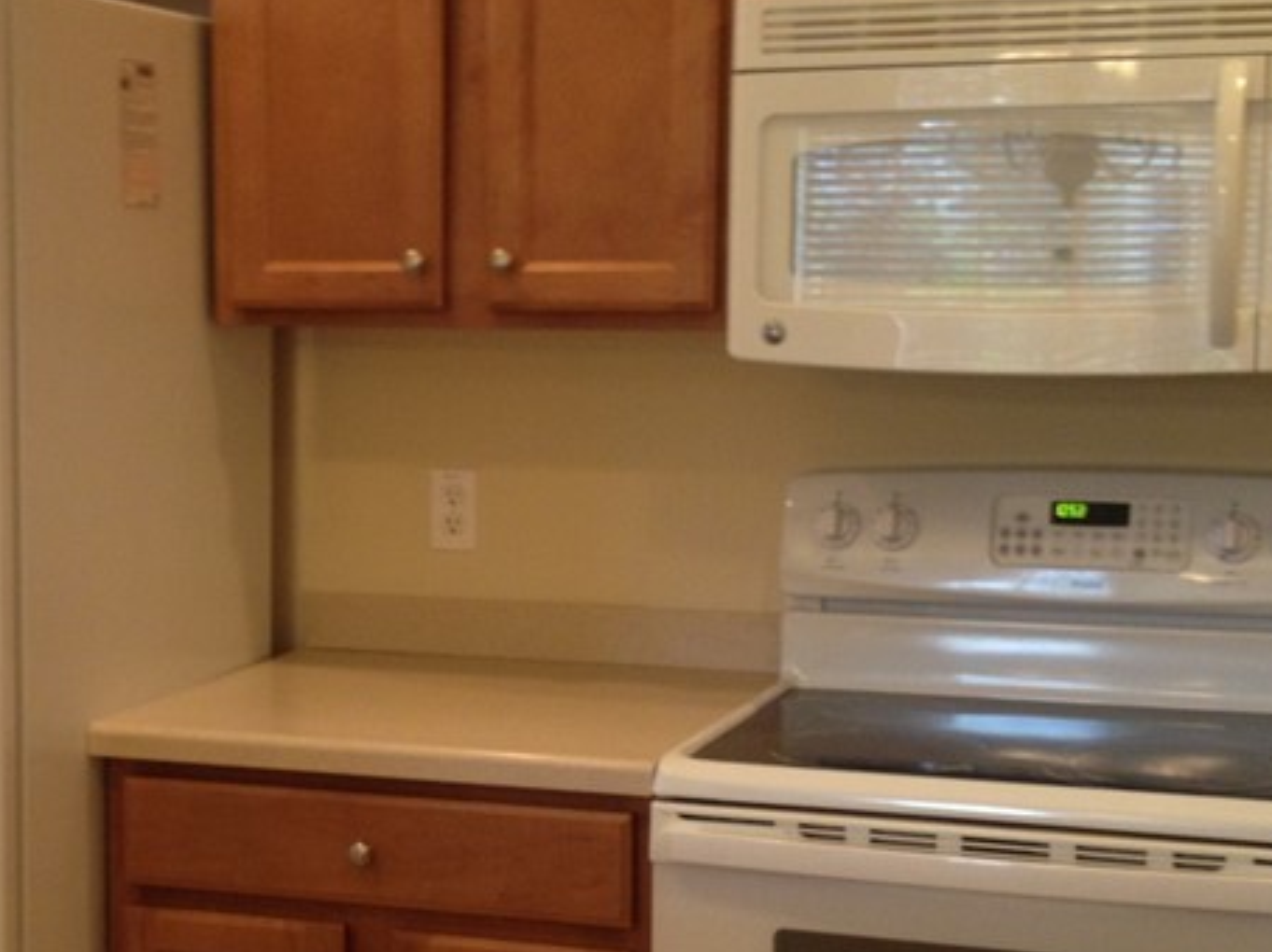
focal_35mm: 79
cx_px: 417
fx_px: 2901
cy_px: 574
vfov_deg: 18.6
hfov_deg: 24.6
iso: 100
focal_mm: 4.28
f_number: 2.4
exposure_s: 1/20
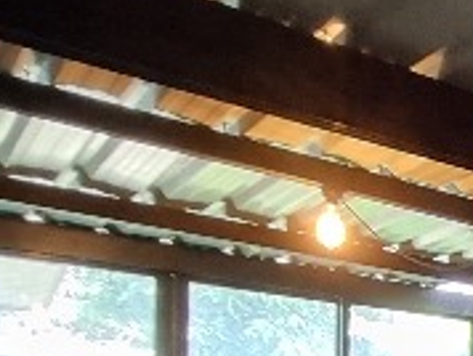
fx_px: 999
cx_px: 903
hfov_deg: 18.8
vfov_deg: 18.0
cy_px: 539
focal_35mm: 73
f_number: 2.2
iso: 640
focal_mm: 1.74
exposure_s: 1/25
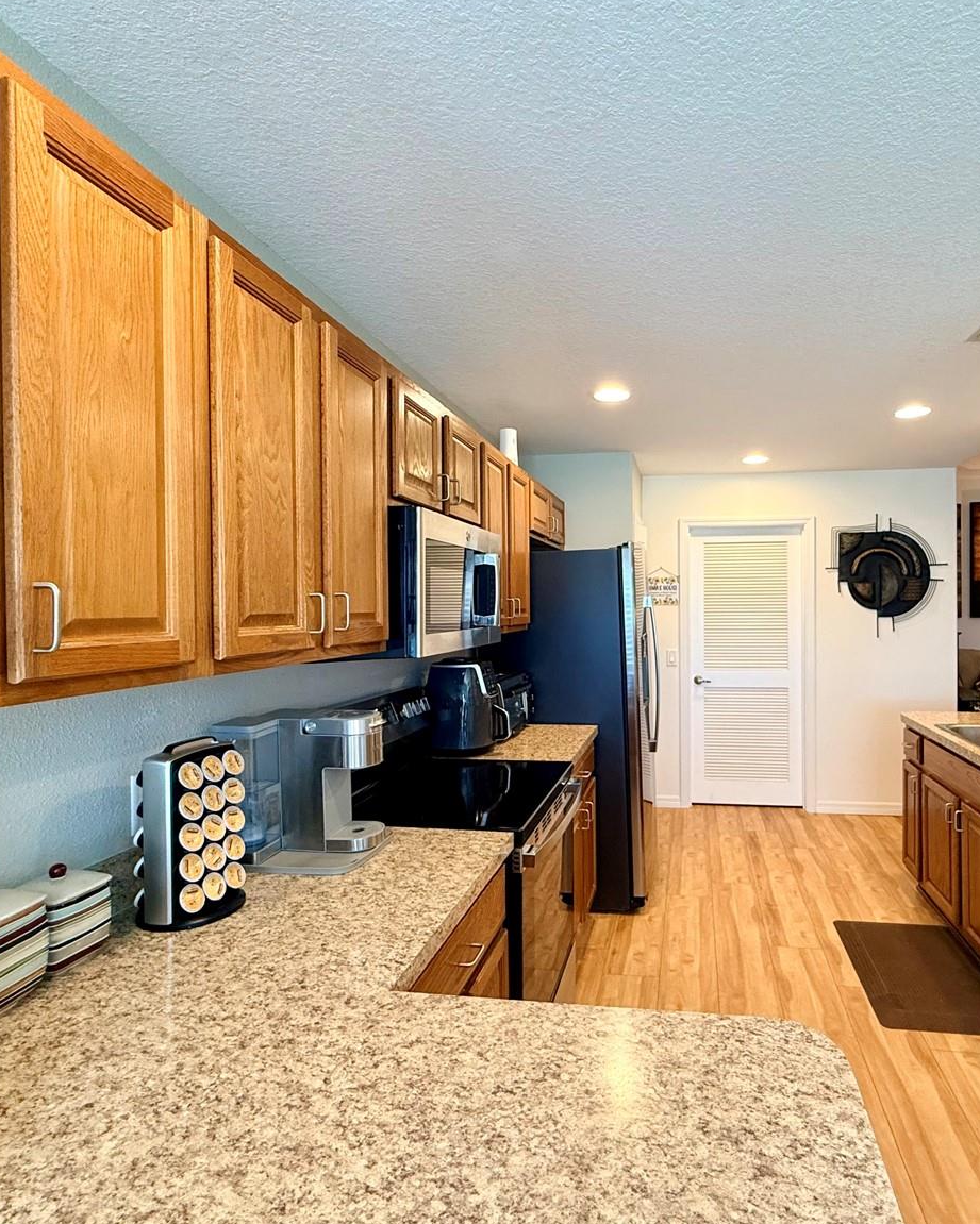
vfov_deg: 83.3
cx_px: 602
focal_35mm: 19
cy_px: 609
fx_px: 689
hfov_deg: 69.9
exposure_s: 1/60
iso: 200
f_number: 2.2
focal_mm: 2.22
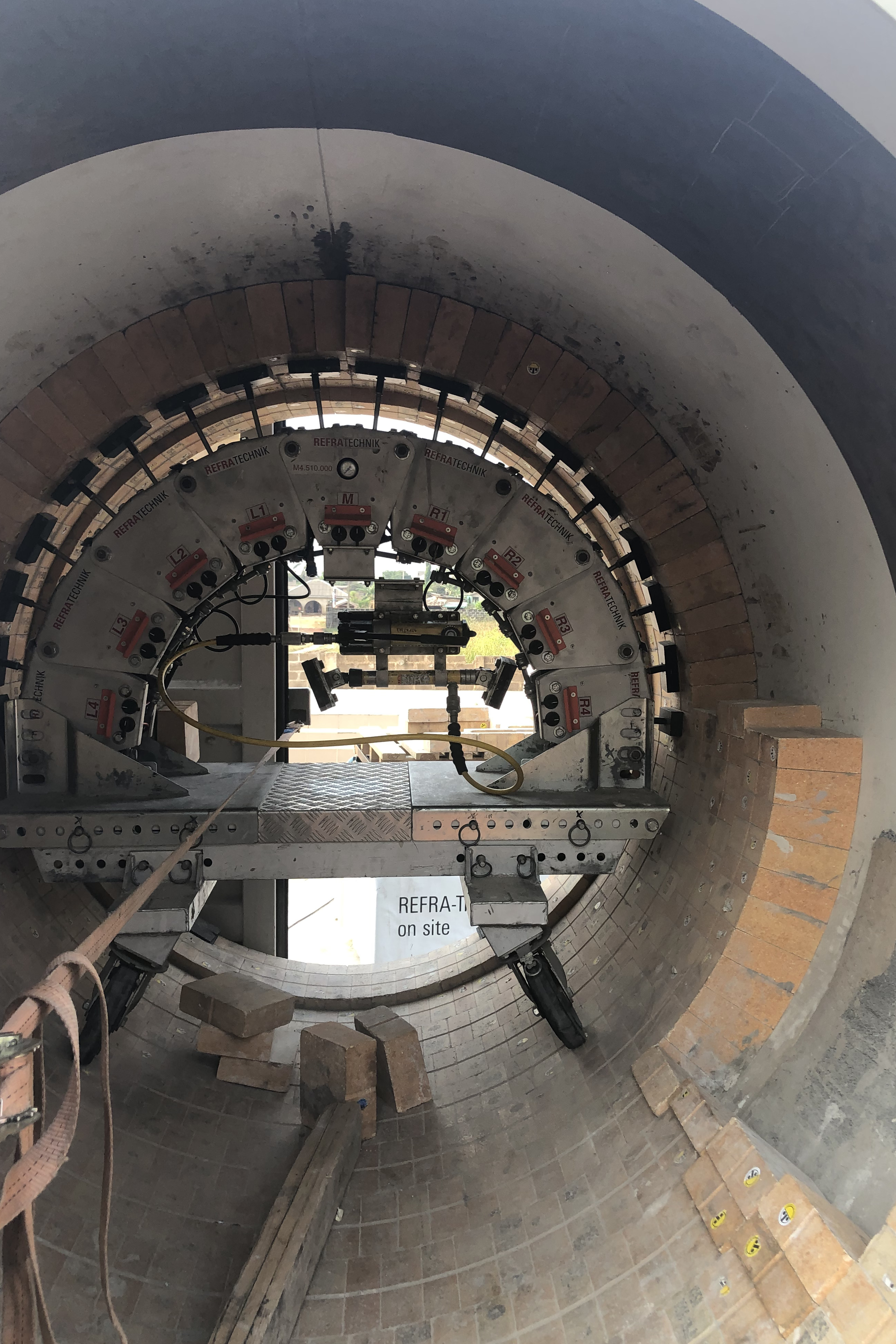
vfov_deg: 61.9
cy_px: 685
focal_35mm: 30
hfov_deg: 43.5
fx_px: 1120
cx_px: 493
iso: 25
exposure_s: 1/120
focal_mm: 4
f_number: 1.8
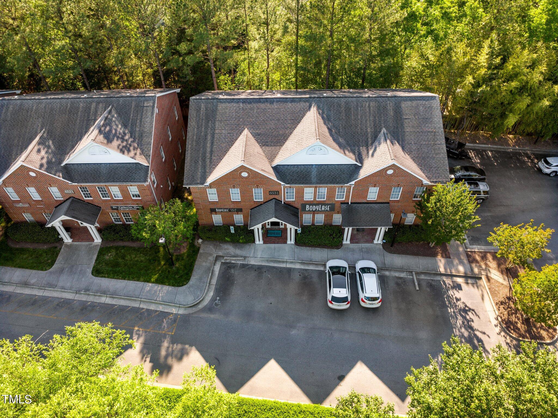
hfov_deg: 71.6
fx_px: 387
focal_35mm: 24
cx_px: 279
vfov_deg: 56.8
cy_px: 209
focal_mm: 12.29
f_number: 2.8
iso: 100
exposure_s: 1/40
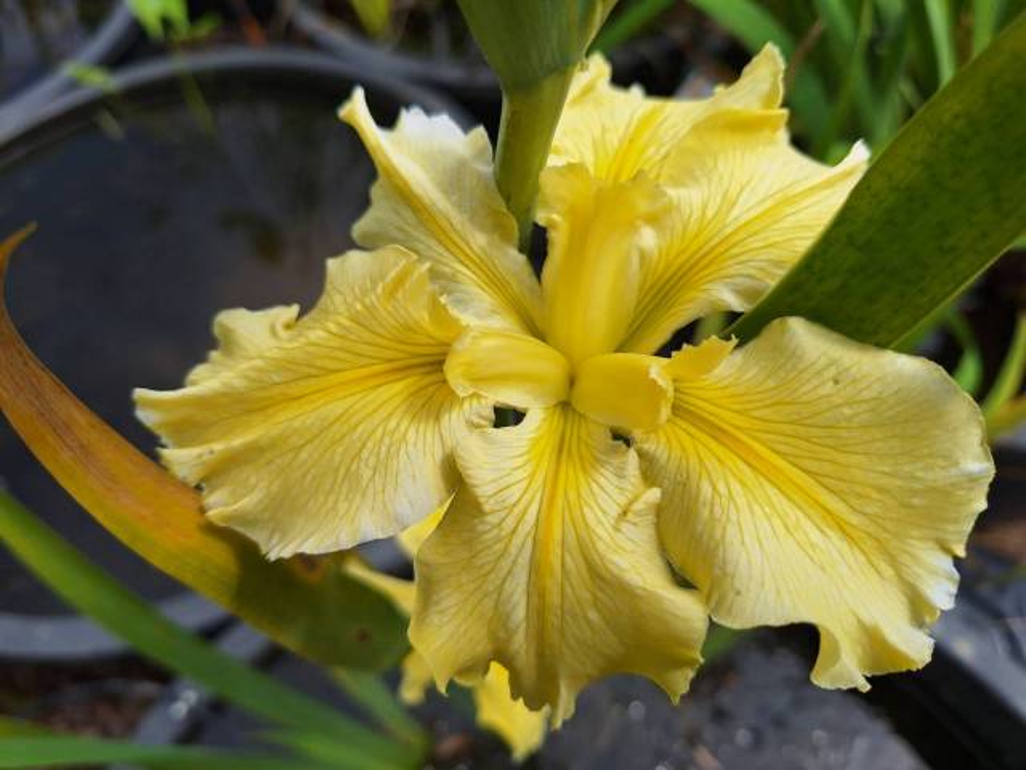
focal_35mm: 23
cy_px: 385
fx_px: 682
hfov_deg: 73.9
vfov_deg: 58.9
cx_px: 513
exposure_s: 1/2151
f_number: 1.8
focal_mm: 5.54
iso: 40
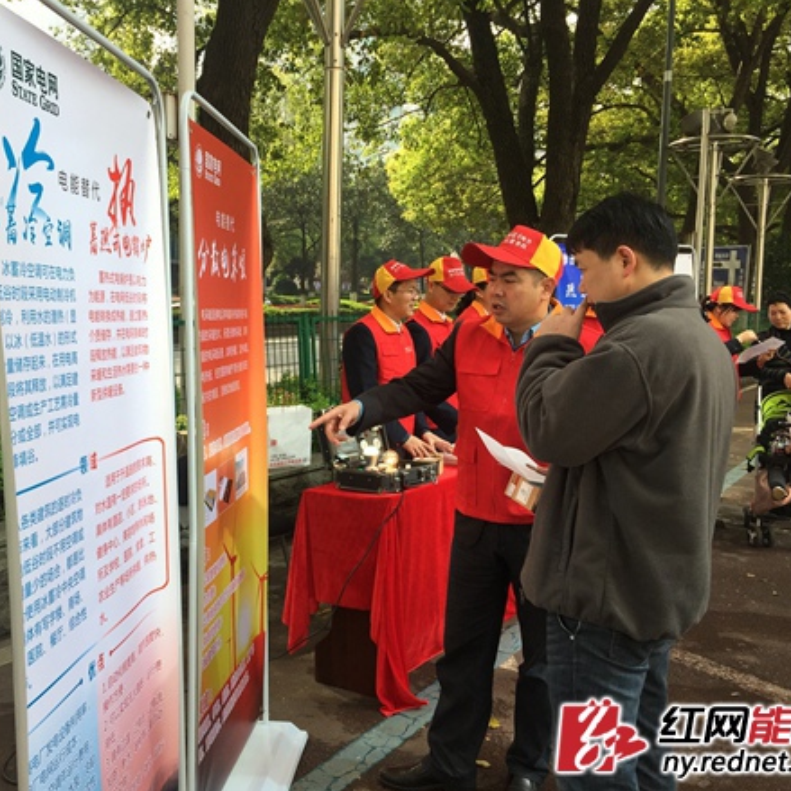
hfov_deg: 47.0
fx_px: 905
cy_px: 400
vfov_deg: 47.2
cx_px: 324
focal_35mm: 35
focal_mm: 4.15
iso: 32
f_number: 2.2
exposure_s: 1/391
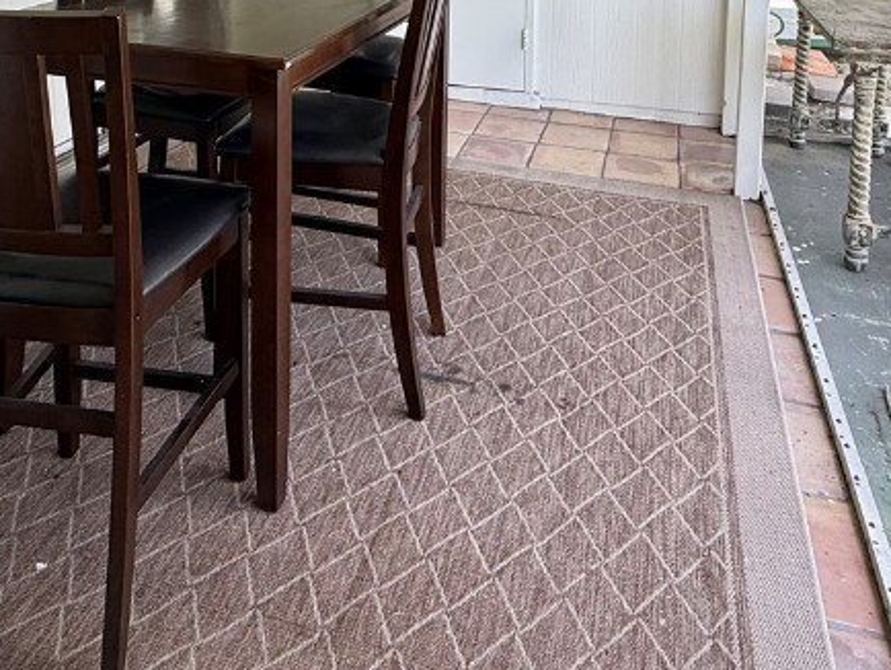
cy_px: -86
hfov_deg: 55.3
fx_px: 850
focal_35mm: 33
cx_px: 439
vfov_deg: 35.8
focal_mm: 2.22
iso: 100
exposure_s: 1/99
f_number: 2.2
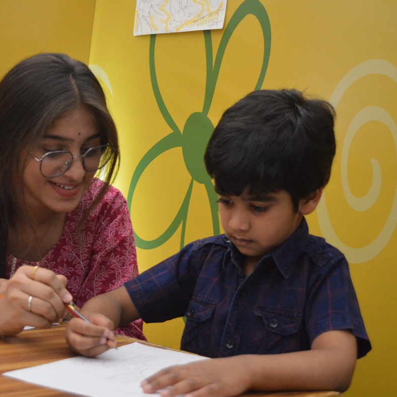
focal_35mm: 62
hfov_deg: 27.5
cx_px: 126
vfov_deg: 27.7
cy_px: 197
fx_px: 804
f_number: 4.5
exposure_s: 1/400
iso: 3200
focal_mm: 32
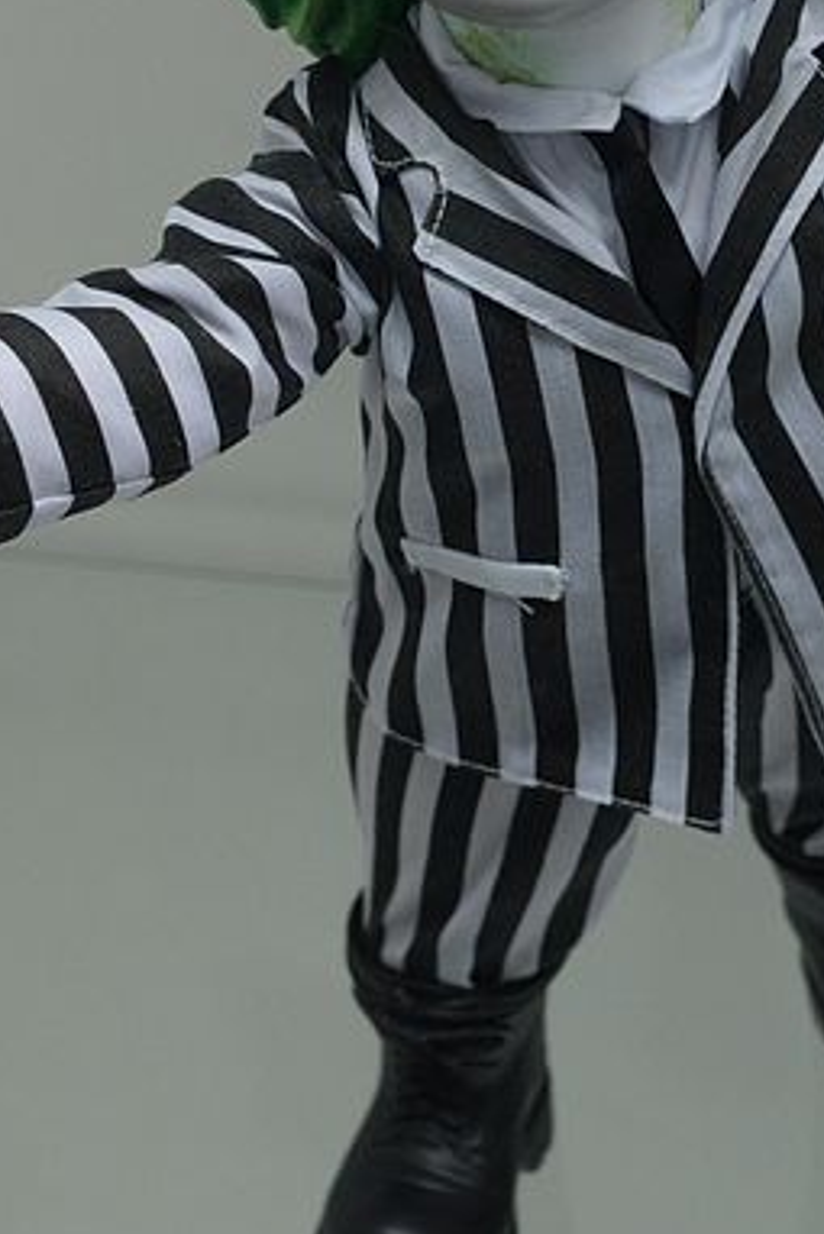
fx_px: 5385
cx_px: 530
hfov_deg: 8.7
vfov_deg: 13.0
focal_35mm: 157
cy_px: 313
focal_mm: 50
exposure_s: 1/160
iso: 1600
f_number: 5
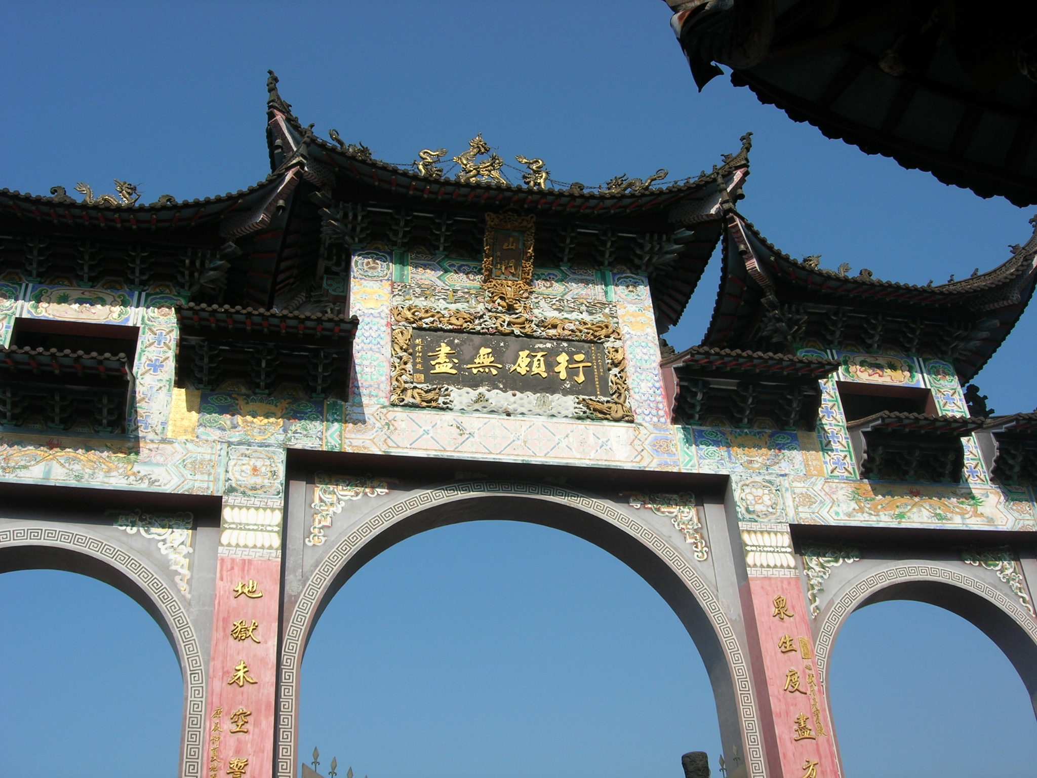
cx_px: 518
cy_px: 389
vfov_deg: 37.7
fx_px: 1138
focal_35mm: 38
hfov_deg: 49.0
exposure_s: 1/668
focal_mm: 7.8
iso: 64
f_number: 4.8
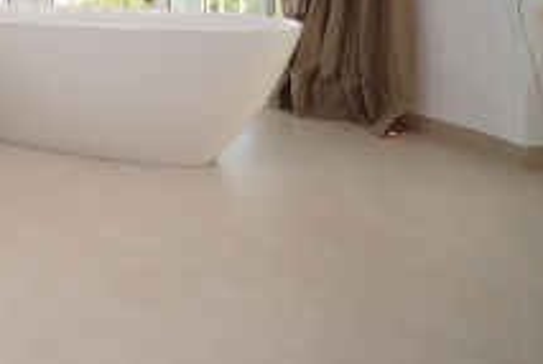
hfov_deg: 40.3
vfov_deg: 32.4
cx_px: -84
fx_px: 544
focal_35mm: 36
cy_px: -41
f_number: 5
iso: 100
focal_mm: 10
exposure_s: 1/100
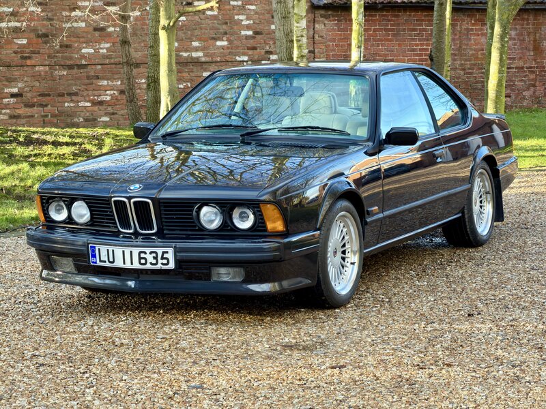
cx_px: 273
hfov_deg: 19.6
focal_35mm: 100
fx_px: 1577
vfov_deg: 14.8
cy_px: 204
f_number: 2.8
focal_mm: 16.89
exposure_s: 1/121
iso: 100
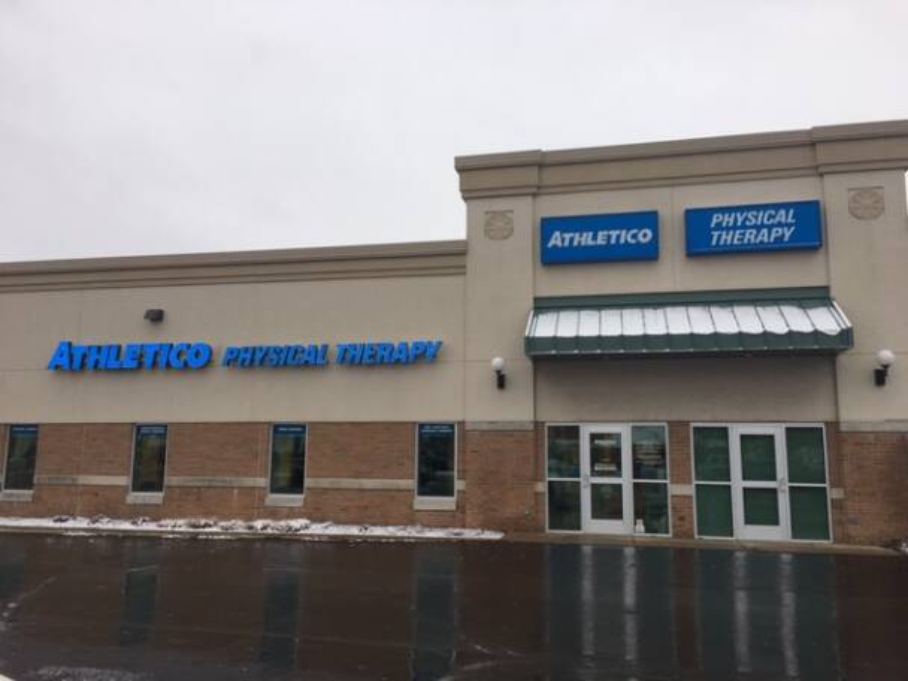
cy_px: 340
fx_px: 761
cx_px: 454
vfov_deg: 48.2
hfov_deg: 61.7
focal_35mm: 29
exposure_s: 1/212
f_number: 2.2
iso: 25
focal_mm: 4.15
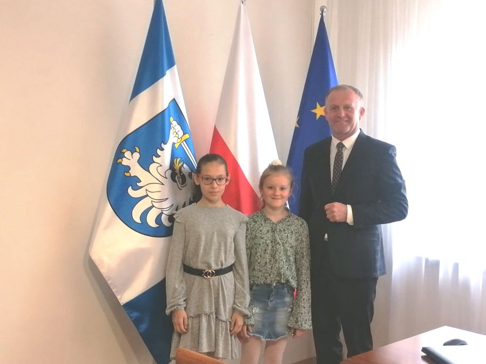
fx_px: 688
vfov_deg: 29.7
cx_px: 243
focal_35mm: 49
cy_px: 182
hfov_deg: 38.9
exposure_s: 1/33.3
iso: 80
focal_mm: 5.4
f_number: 1.8
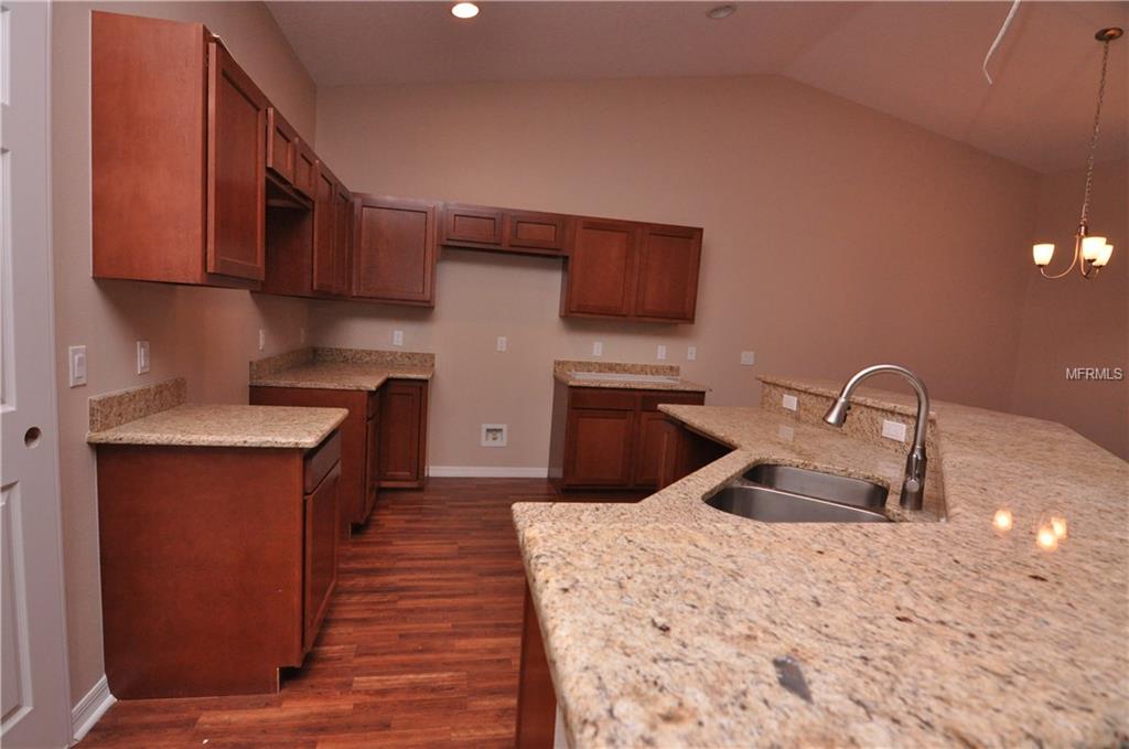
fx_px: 517
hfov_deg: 95.1
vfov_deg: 71.9
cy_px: 374
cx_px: 564
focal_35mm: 16
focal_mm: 11
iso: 1400
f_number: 5.6
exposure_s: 1/60
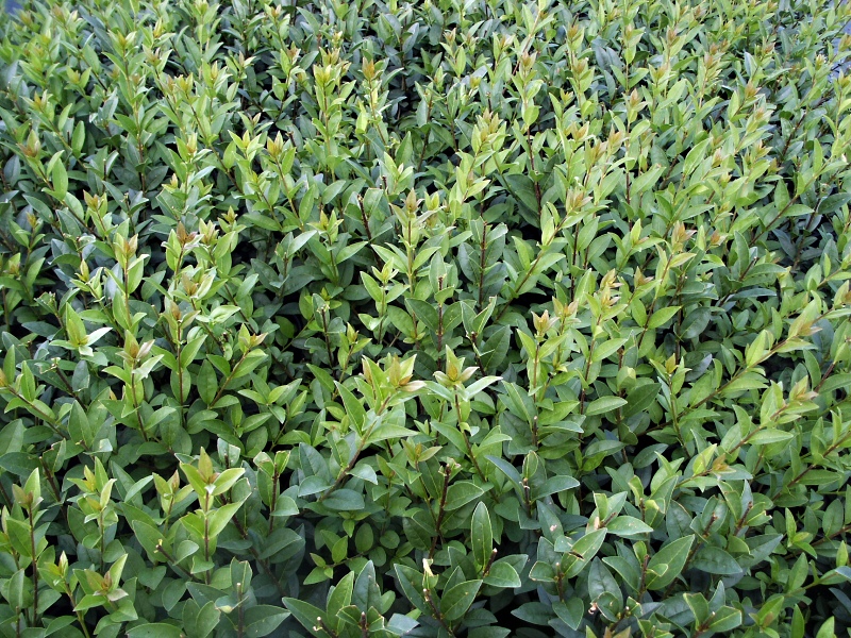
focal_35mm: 35
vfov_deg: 40.7
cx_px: 426
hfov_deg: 52.6
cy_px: 319
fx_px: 860
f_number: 3
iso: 64
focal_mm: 7.18
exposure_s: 1/180
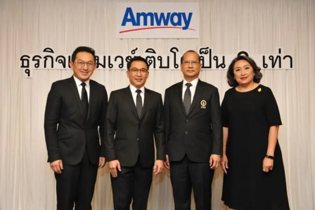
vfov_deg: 28.0
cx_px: 158
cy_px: 105
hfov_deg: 41.1
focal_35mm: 48
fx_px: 420
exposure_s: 1/80
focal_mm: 48
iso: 2000
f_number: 4
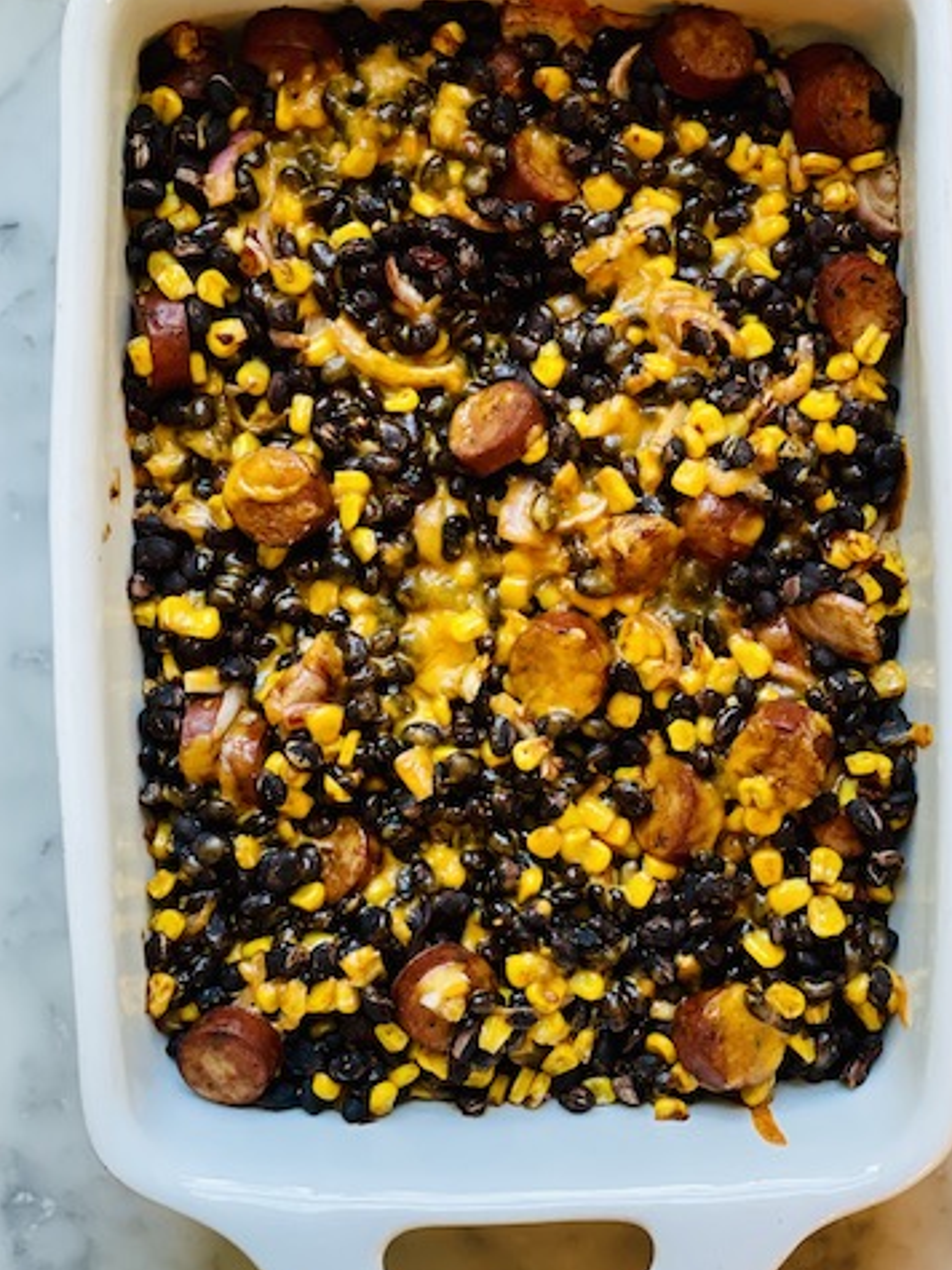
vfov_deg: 26.7
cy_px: 579
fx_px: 2678
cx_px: 516
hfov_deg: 20.2
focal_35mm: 73
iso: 125
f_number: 2
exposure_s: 1/60
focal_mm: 6
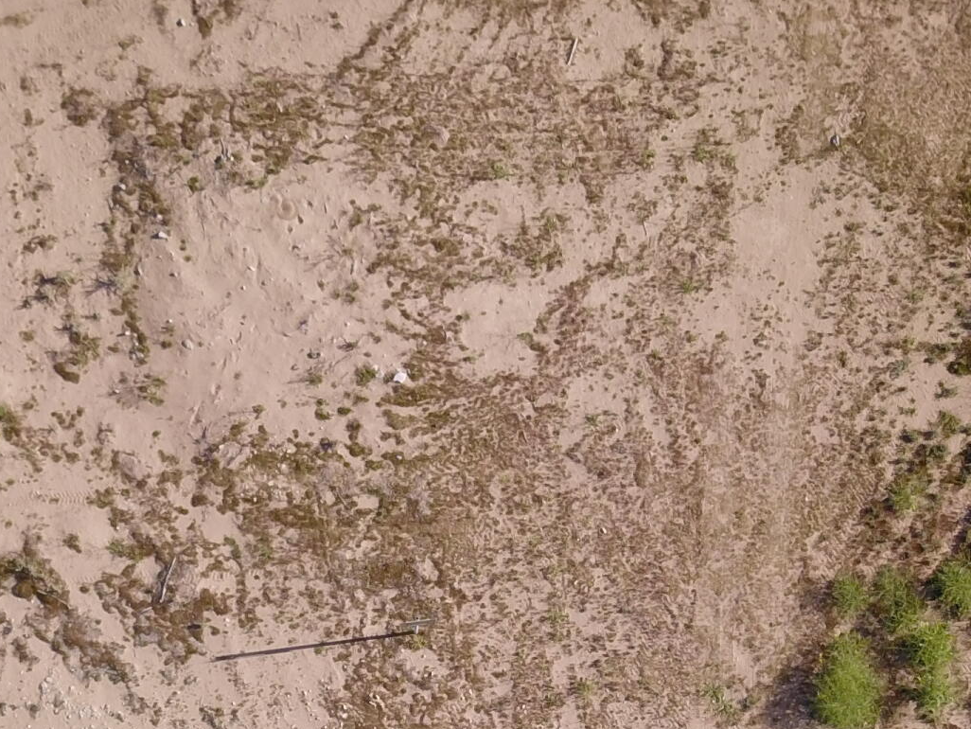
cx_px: 437
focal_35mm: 76
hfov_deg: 25.6
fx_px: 2132
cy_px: 859
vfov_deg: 18.4
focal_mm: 4.73
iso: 100
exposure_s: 1/1000
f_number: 2.2
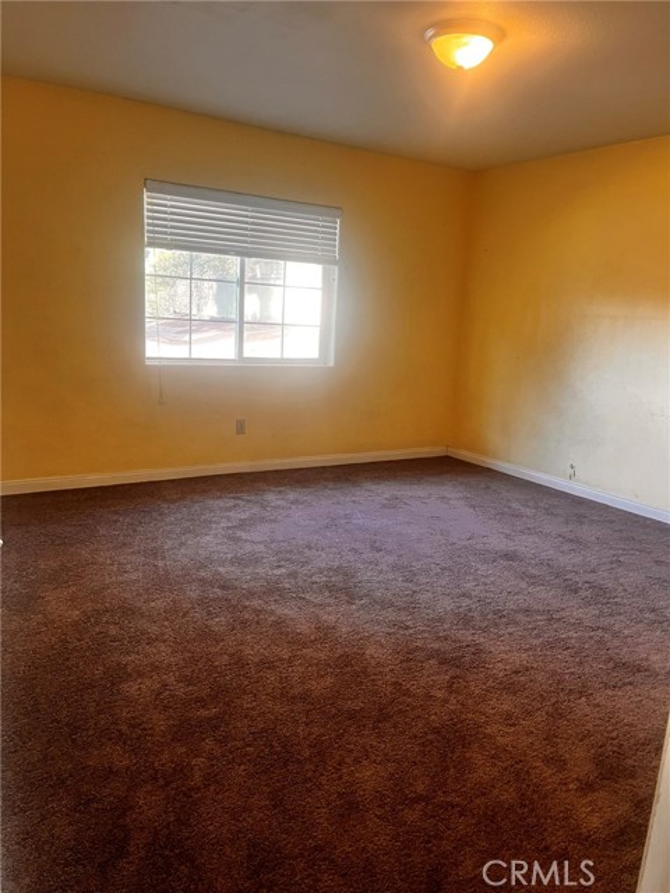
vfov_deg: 67.3
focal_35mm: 26
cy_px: 446
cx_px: 335
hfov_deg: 53.1
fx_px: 671
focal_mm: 5.1
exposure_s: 1/60
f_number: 1.6
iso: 125
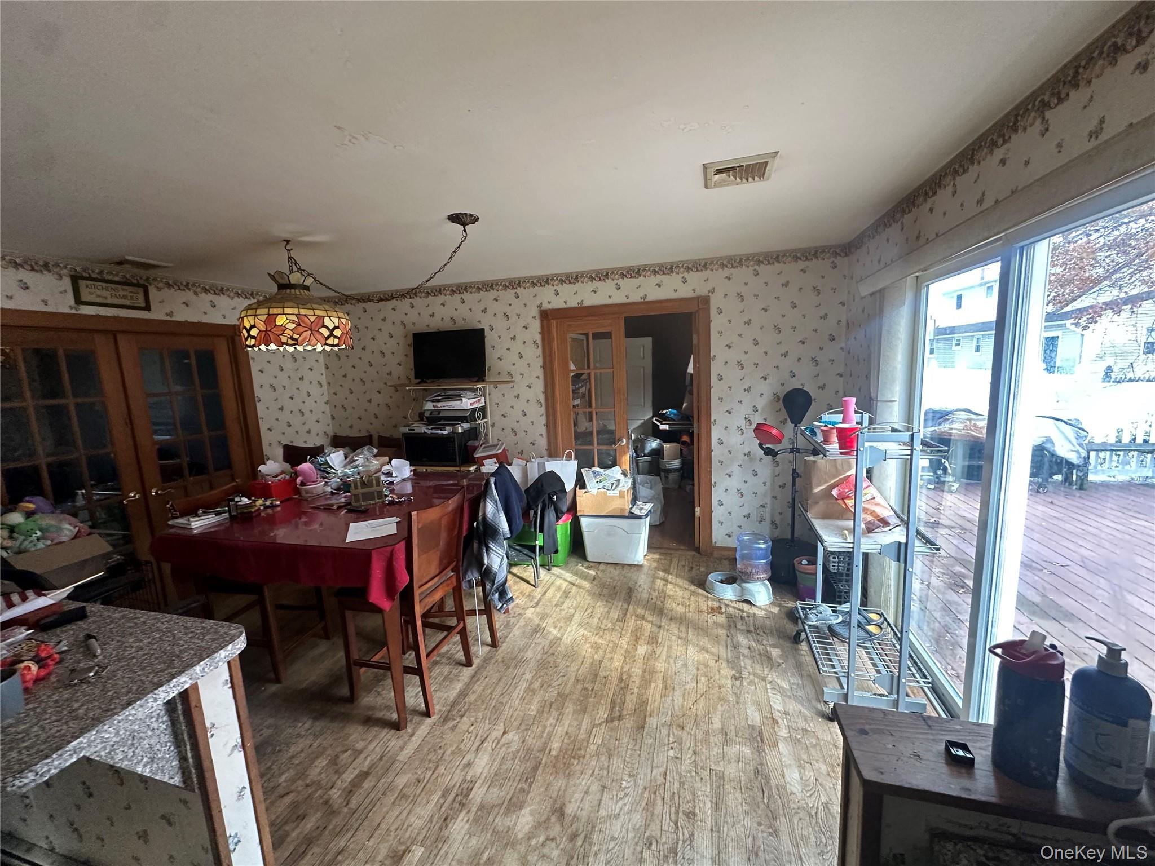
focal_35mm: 14
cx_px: 578
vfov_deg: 85.7
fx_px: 467
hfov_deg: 102.1
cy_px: 433
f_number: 2.2
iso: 320
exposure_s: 1/99
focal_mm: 2.22
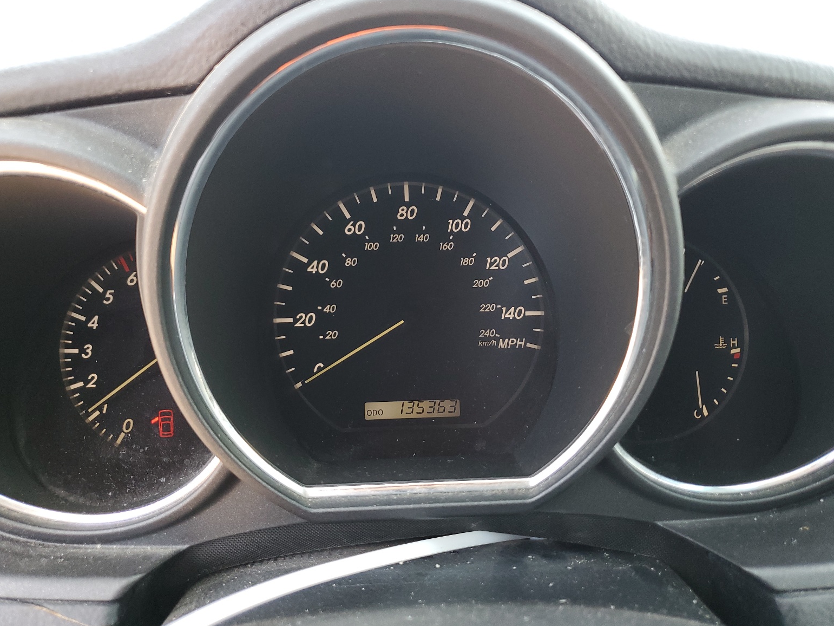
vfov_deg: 51.4
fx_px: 651
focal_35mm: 27
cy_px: 307
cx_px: 431
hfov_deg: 65.3
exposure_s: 1/120
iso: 93
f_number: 1.5
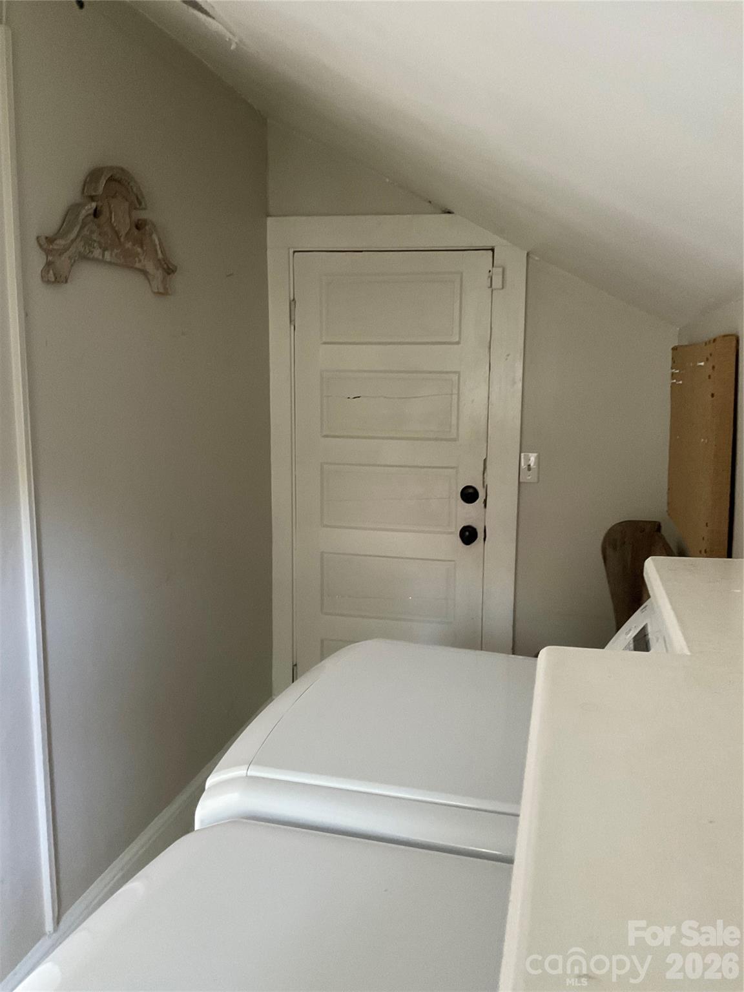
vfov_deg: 61.7
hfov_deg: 48.2
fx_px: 831
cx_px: 372
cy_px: 496
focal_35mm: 29
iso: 320
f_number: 1.8
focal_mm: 3
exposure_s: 1/52
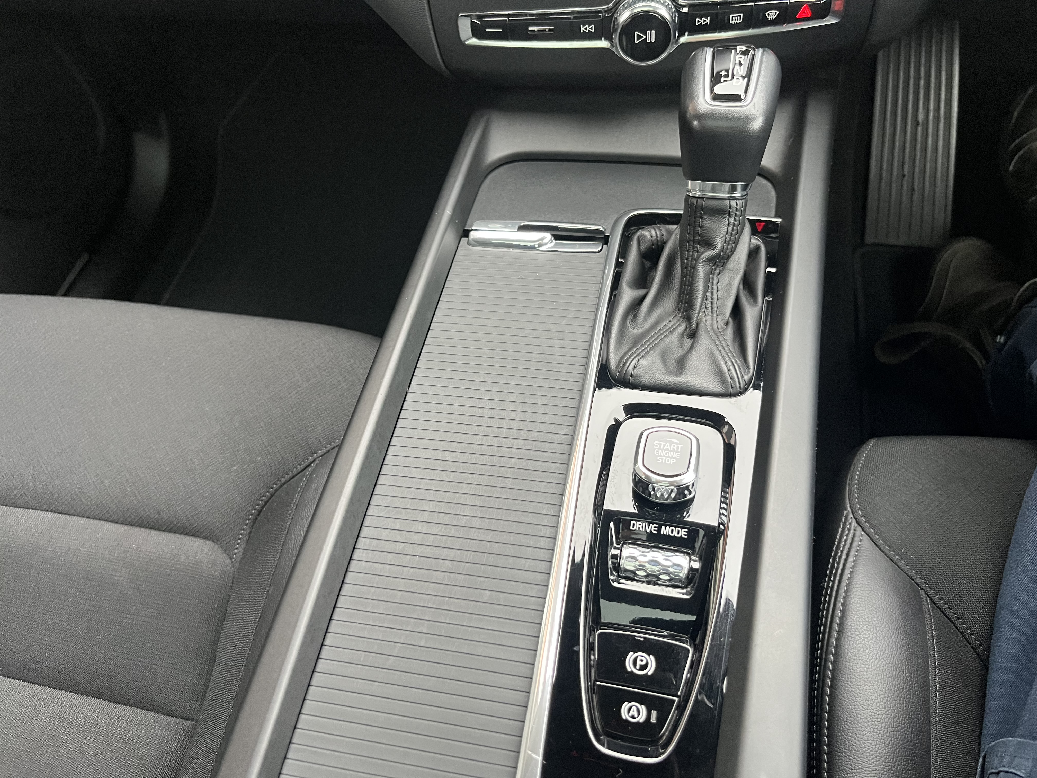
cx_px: 518
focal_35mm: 26
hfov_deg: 67.3
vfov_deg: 53.1
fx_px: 779
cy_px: 389
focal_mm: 5.1
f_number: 1.6
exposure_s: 1/60
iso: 320
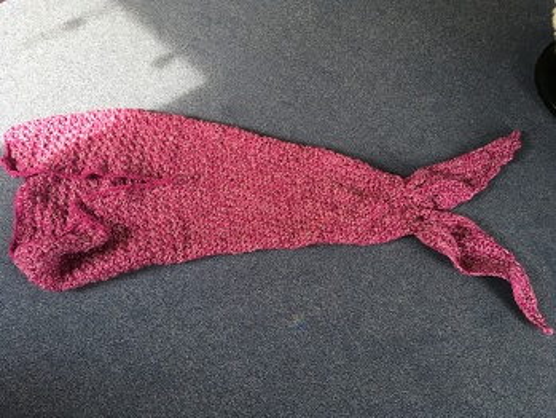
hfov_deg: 61.6
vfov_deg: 48.3
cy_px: 209
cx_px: 278
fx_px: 466
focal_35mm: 29
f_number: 2.2
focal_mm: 4.15
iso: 32
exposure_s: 1/33
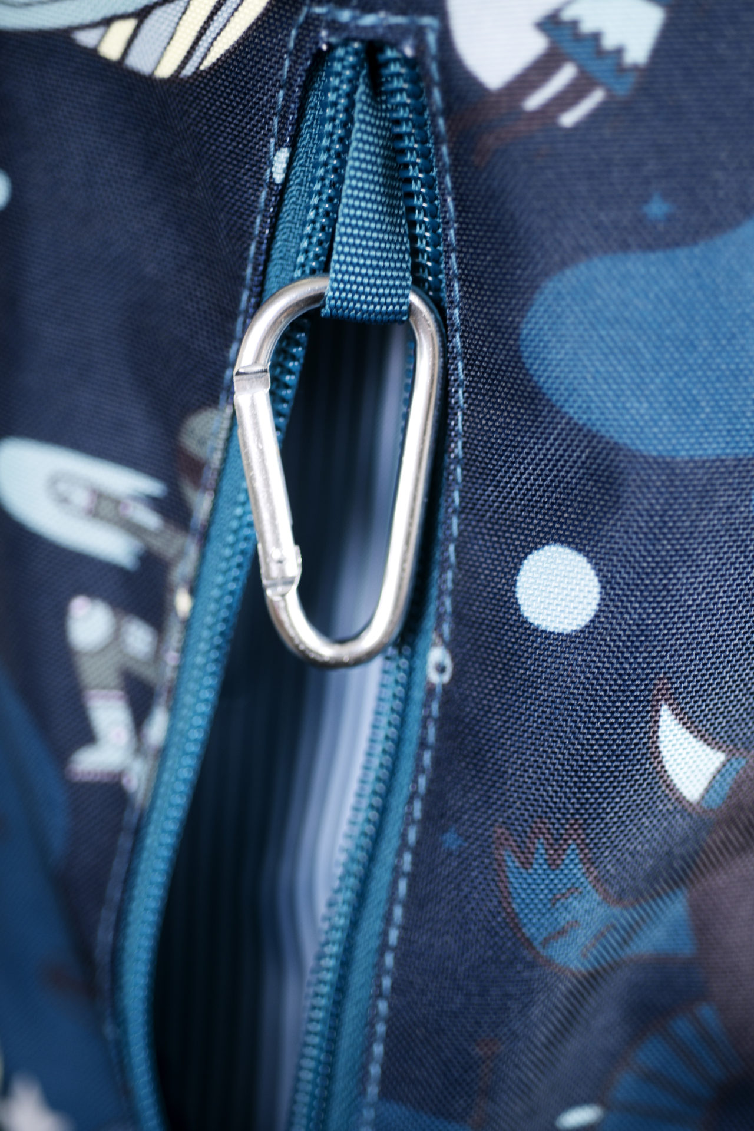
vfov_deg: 33.4
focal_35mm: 60
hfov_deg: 22.6
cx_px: 377
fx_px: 1885
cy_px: 566
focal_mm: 60
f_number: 3.2
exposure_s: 1/30
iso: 320
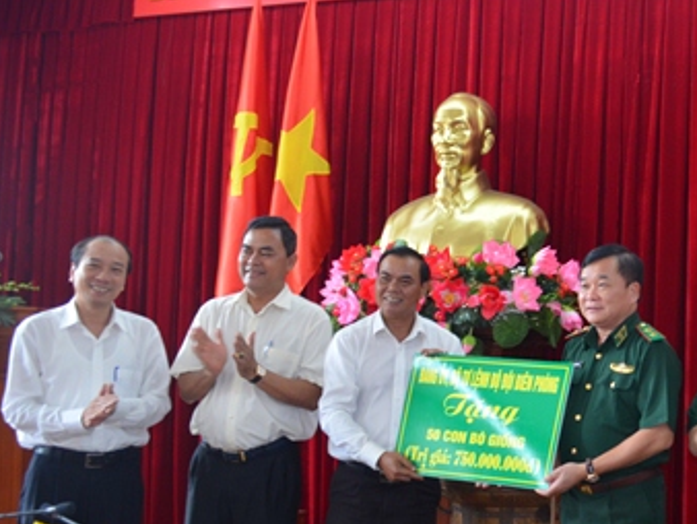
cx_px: 656
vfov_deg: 29.7
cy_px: 283
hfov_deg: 36.0
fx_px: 987
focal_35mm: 49
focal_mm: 18
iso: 900
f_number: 3.5
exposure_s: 1/60
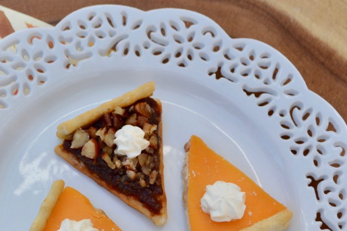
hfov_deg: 28.7
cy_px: 209
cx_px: 116
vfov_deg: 19.1
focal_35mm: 70
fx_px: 675
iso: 100
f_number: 6.3
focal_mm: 24
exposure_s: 1/100
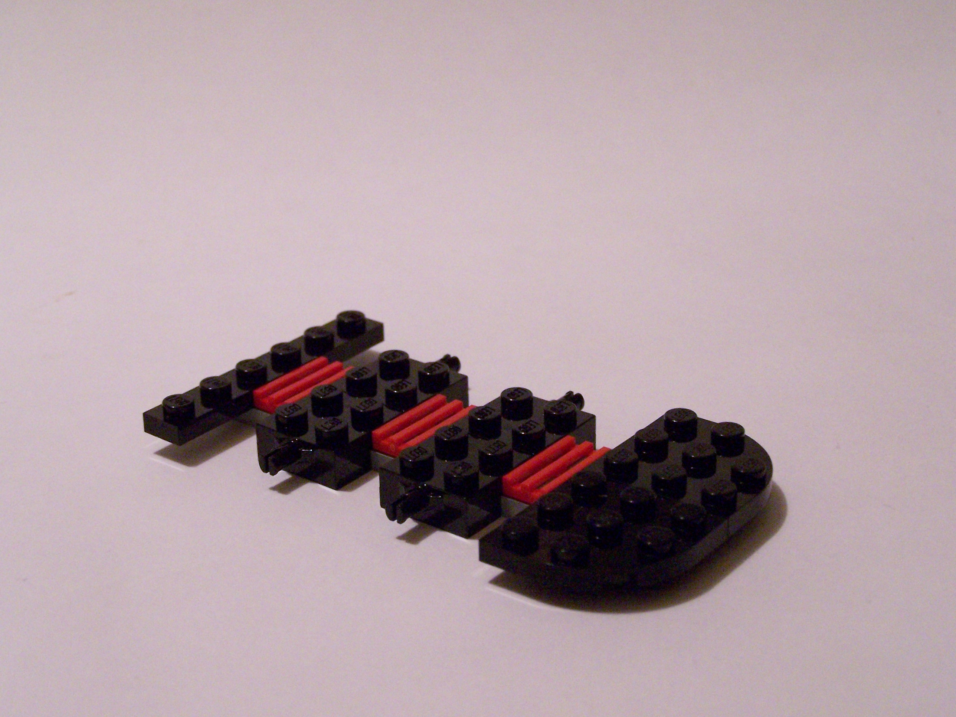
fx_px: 1850
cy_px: 358
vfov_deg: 21.9
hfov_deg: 29.0
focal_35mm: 67
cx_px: 478
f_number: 3.2
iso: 400
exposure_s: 1/20
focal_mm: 11.1
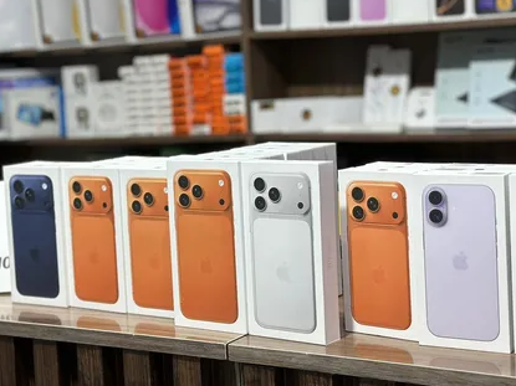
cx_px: 244
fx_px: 1103
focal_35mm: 74
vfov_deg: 19.8
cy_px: 141
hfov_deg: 26.3
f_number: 1.78
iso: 80
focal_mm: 6.86
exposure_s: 1/187
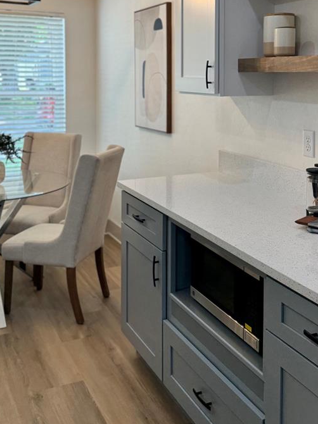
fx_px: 527
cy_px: 99
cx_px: 187
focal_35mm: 43
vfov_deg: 42.3
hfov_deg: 33.5
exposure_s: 1/120
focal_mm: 6.76
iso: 64
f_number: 1.78
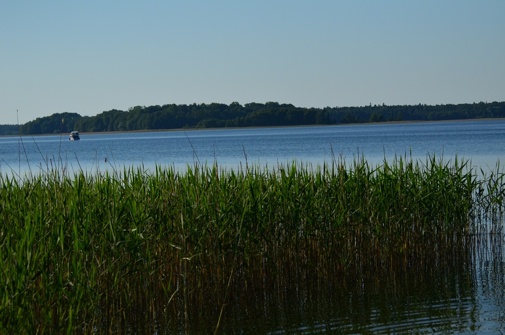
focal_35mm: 120
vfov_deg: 11.4
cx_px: 252
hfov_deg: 17.1
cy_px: 168
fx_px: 1680
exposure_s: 1/8000
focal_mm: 80
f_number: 4.5
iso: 500
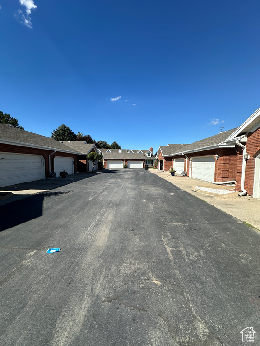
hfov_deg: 85.7
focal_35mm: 14
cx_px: 130
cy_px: 173
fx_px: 140
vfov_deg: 102.1
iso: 50
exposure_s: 1/1984
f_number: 2.2
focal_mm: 2.22
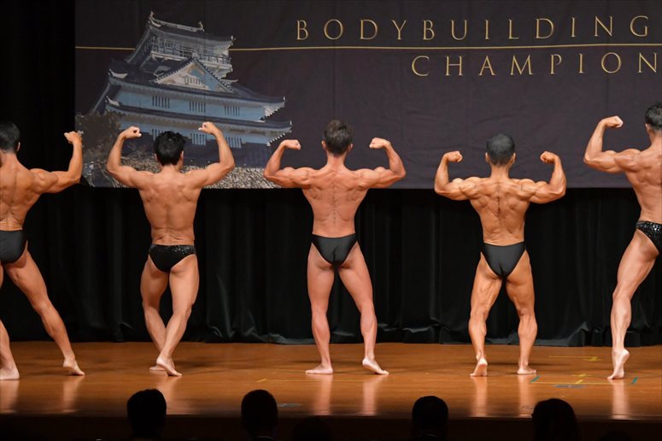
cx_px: 331
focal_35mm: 202
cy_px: 220
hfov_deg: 10.2
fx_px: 3713
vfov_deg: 6.8
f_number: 5.6
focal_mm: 135
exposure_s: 1/400
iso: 5000
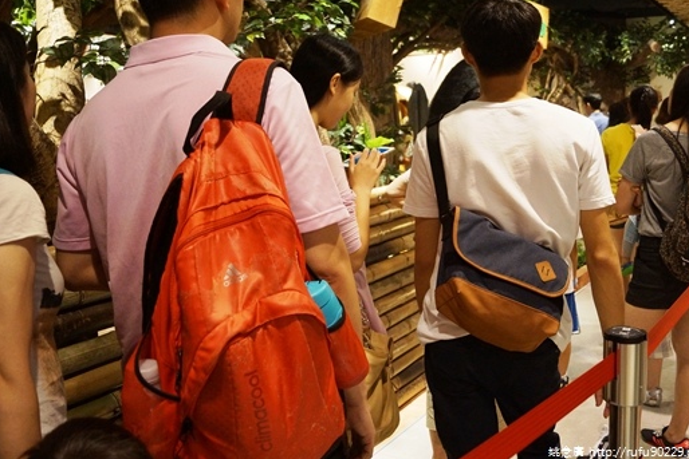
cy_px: 193
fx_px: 670
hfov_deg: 54.3
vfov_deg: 37.8
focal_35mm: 35
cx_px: 379
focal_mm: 20
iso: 1250
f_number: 4
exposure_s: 1/160
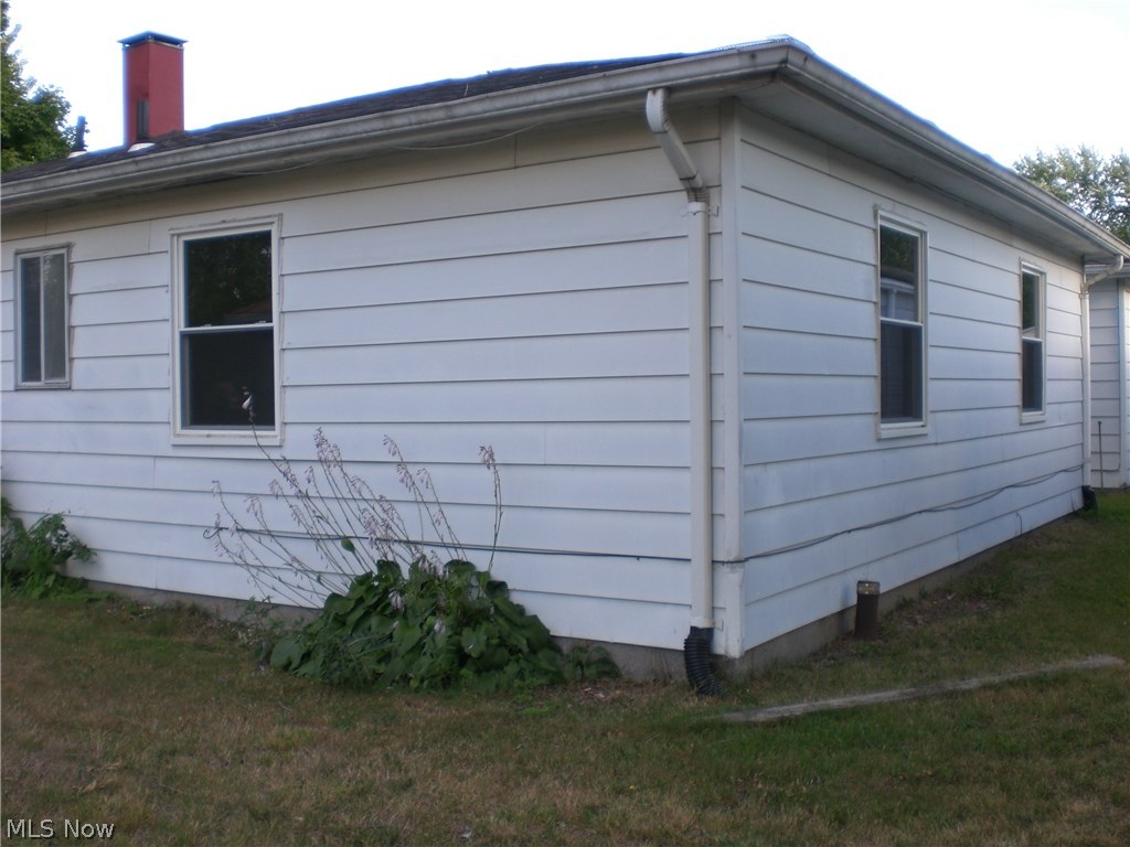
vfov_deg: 37.7
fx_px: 1240
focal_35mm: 38
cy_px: 424
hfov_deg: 49.0
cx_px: 565
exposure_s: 1/160
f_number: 3.1
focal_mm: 6.3
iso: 50
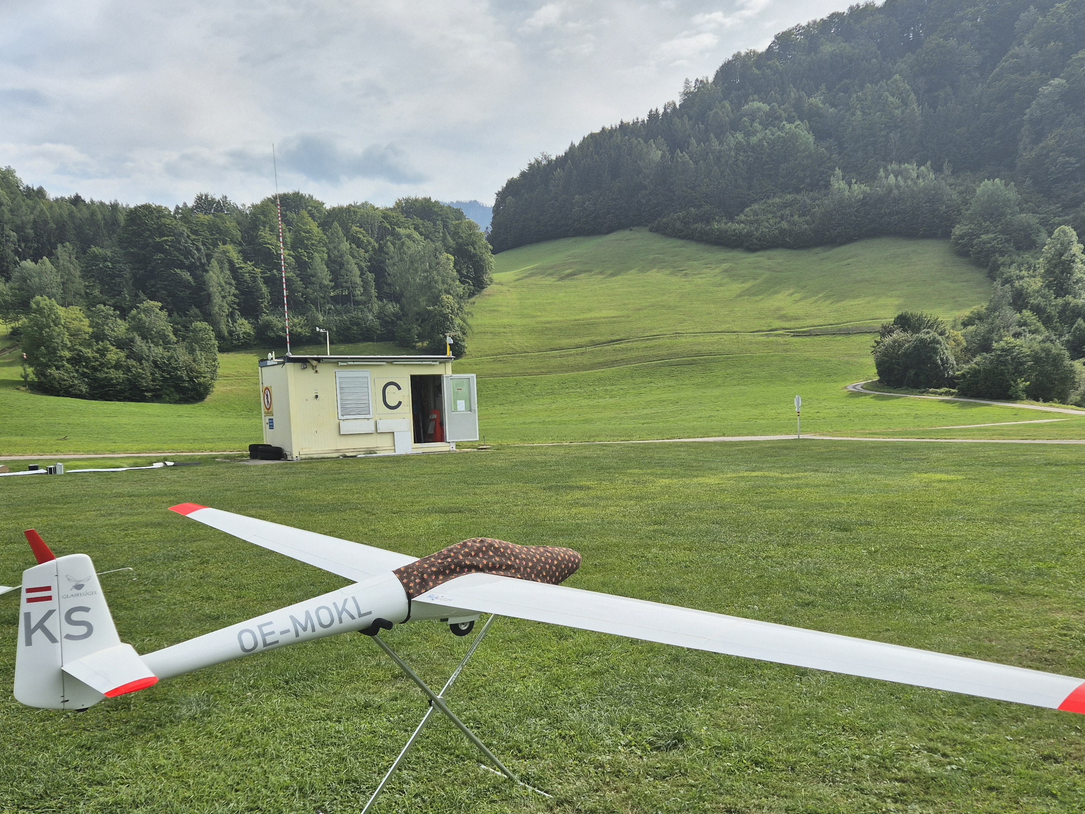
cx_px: 587
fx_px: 1003
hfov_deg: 56.7
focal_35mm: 32
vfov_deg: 43.9
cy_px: 501
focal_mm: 5.4
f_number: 1.8
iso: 25
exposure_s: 1/1928
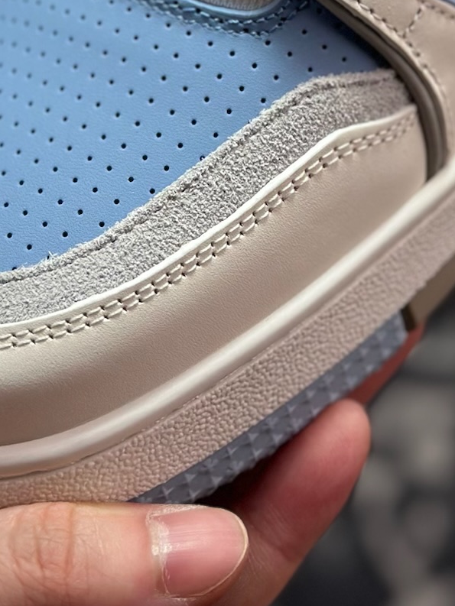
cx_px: 379
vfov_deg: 15.2
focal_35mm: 124
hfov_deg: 11.9
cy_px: -160
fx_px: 2173
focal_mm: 6.86
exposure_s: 1/1030
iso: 80
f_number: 1.78
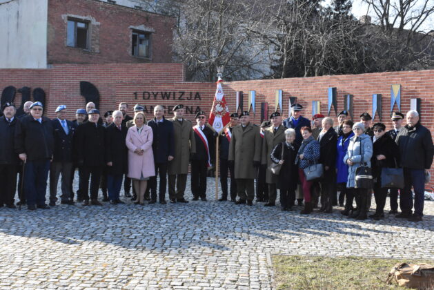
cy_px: 145
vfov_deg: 29.0
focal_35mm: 46
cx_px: 217
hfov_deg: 42.3
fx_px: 561
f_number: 13
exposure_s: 1/640
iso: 2500
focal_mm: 31
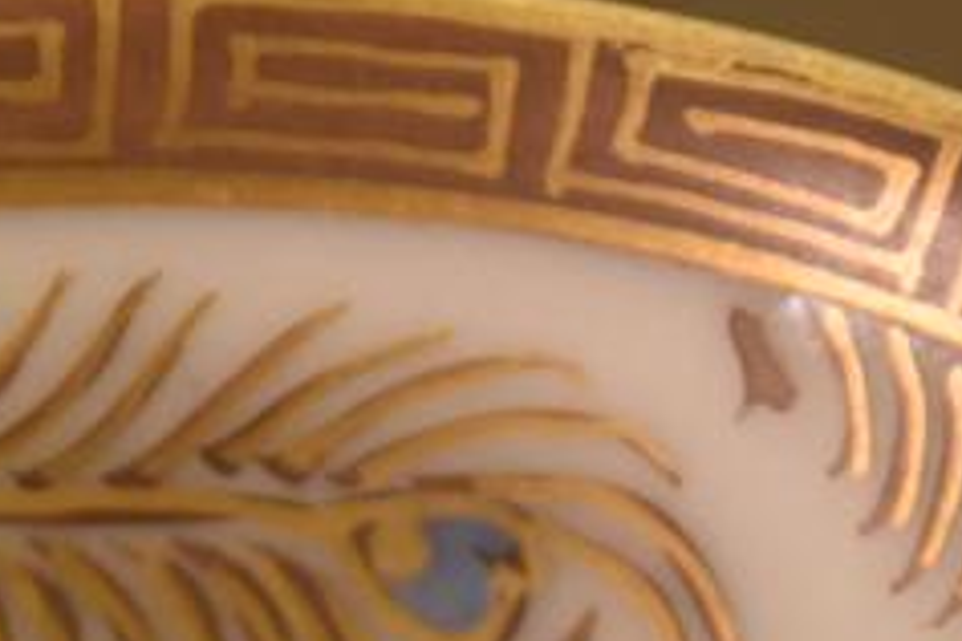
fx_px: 45745
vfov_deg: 0.8
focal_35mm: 1712
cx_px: 317
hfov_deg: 1.2
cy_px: 736
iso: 1100
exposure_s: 1/125
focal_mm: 250
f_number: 6.3
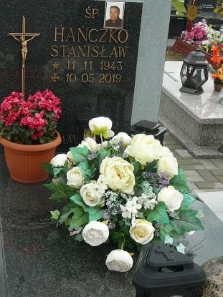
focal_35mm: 54
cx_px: 82
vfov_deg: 35.5
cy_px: 162
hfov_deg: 26.9
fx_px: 464
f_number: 2.8
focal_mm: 5.2
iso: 80
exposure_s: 1/250
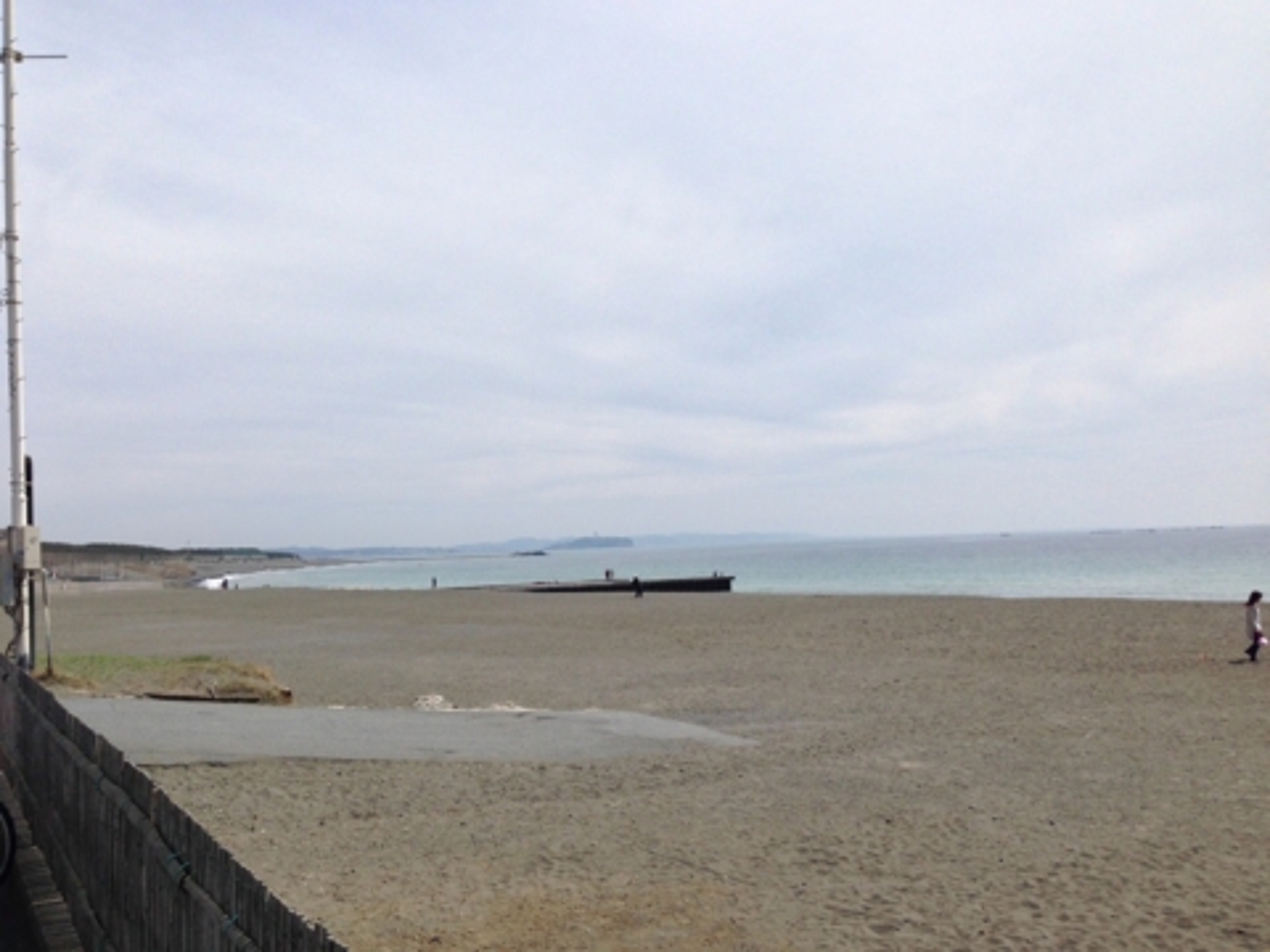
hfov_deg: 55.4
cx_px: 635
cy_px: 476
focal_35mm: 33
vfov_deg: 42.9
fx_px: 1211
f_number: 2.4
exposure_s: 1/3390
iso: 50
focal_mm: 4.12
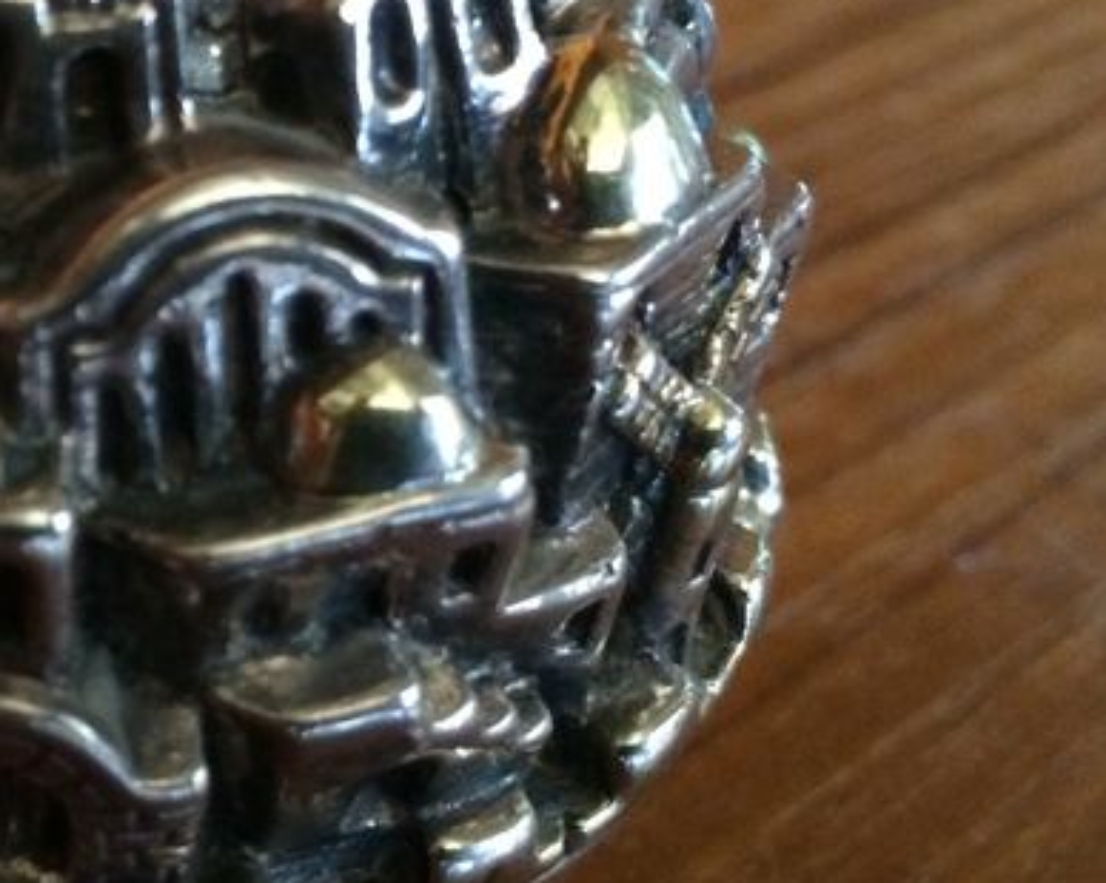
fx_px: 2225
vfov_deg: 22.4
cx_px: -23
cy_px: 303
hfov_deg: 26.3
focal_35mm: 68
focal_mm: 4.12
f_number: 2.2
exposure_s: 1/15
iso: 320
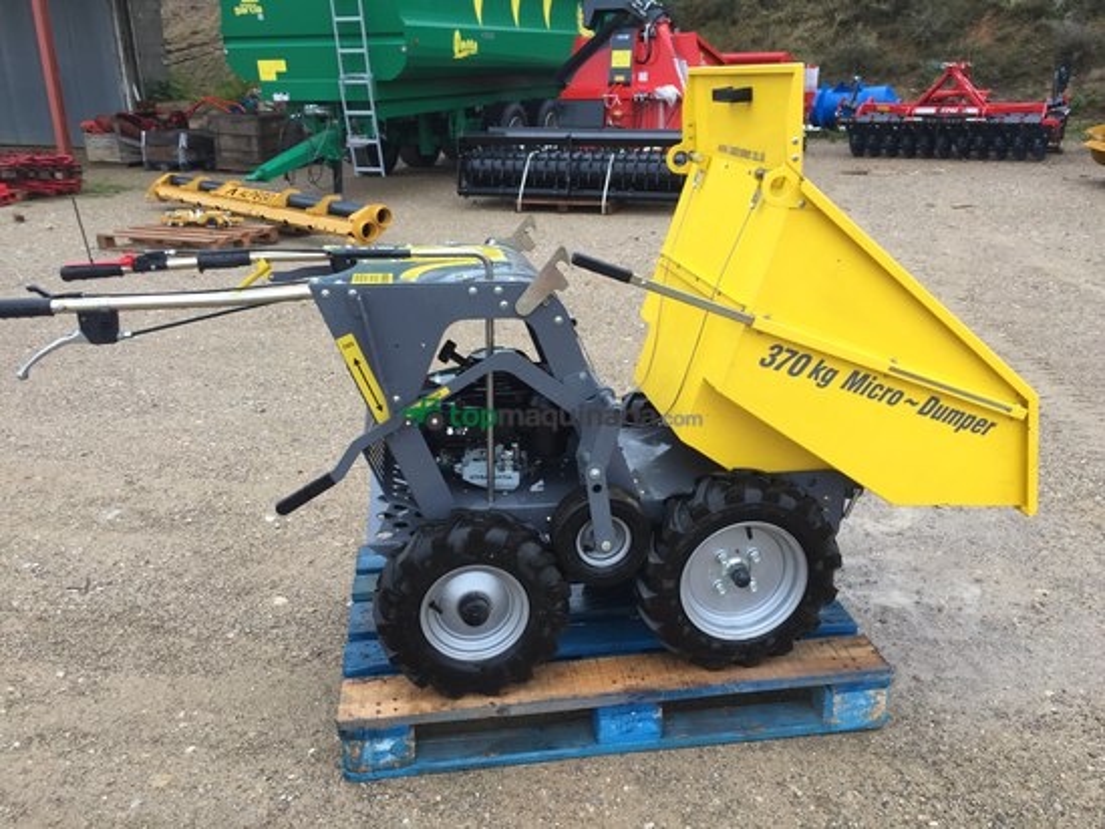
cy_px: 414
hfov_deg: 61.6
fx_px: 926
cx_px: 552
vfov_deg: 48.2
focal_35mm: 29
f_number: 2.2
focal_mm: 4.15
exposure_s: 1/100
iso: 50
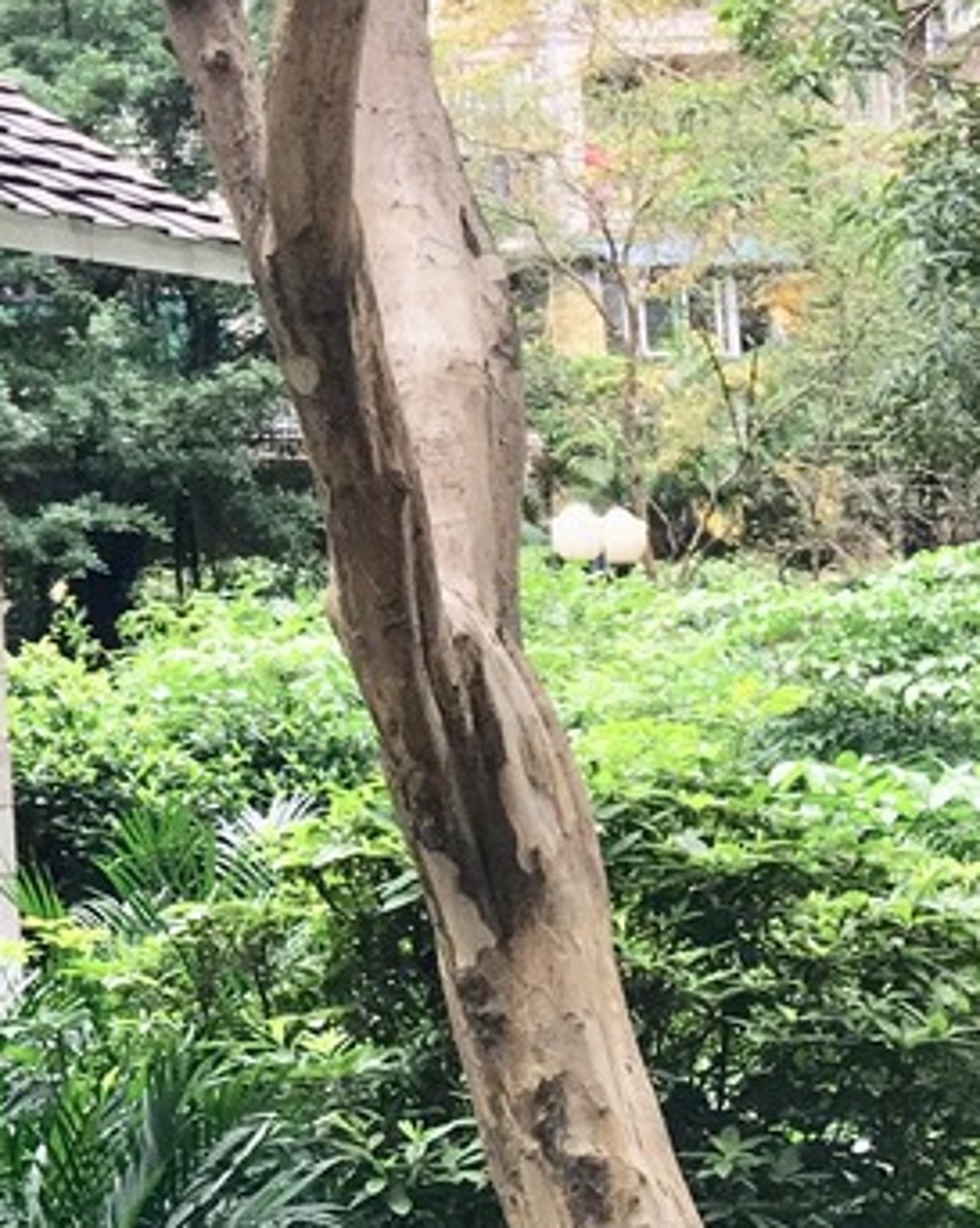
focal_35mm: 106
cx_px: -994
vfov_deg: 18.0
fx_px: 3848
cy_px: 237
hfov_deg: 12.7
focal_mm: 4.15
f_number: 2.2
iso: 32
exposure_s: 1/100
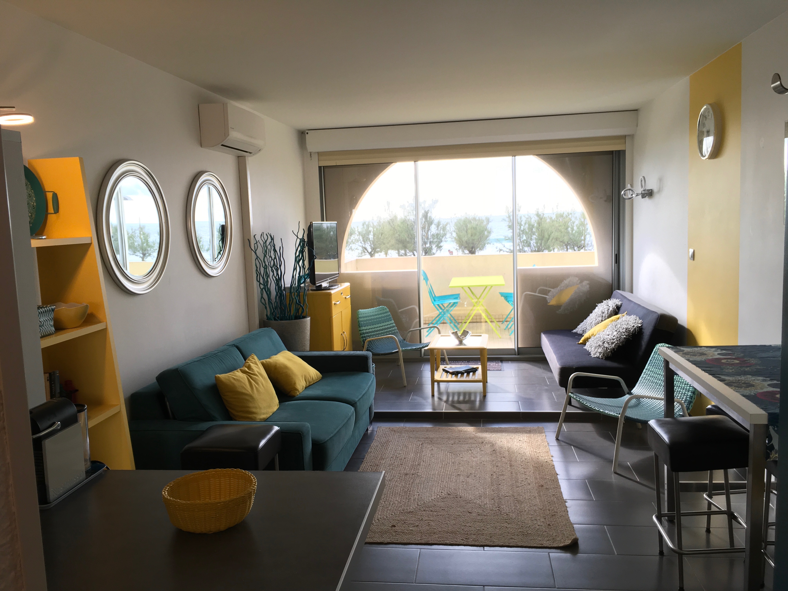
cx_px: 394
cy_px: 296
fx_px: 660
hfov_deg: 61.7
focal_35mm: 29
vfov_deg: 48.2
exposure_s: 1/100
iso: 25
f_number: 2.2
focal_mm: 4.15
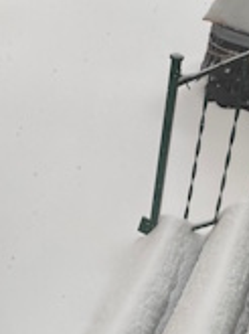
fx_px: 761
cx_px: 169
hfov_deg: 18.5
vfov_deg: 24.5
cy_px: 247
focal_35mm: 79
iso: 32
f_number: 1.8
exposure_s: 1/384
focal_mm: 4.25
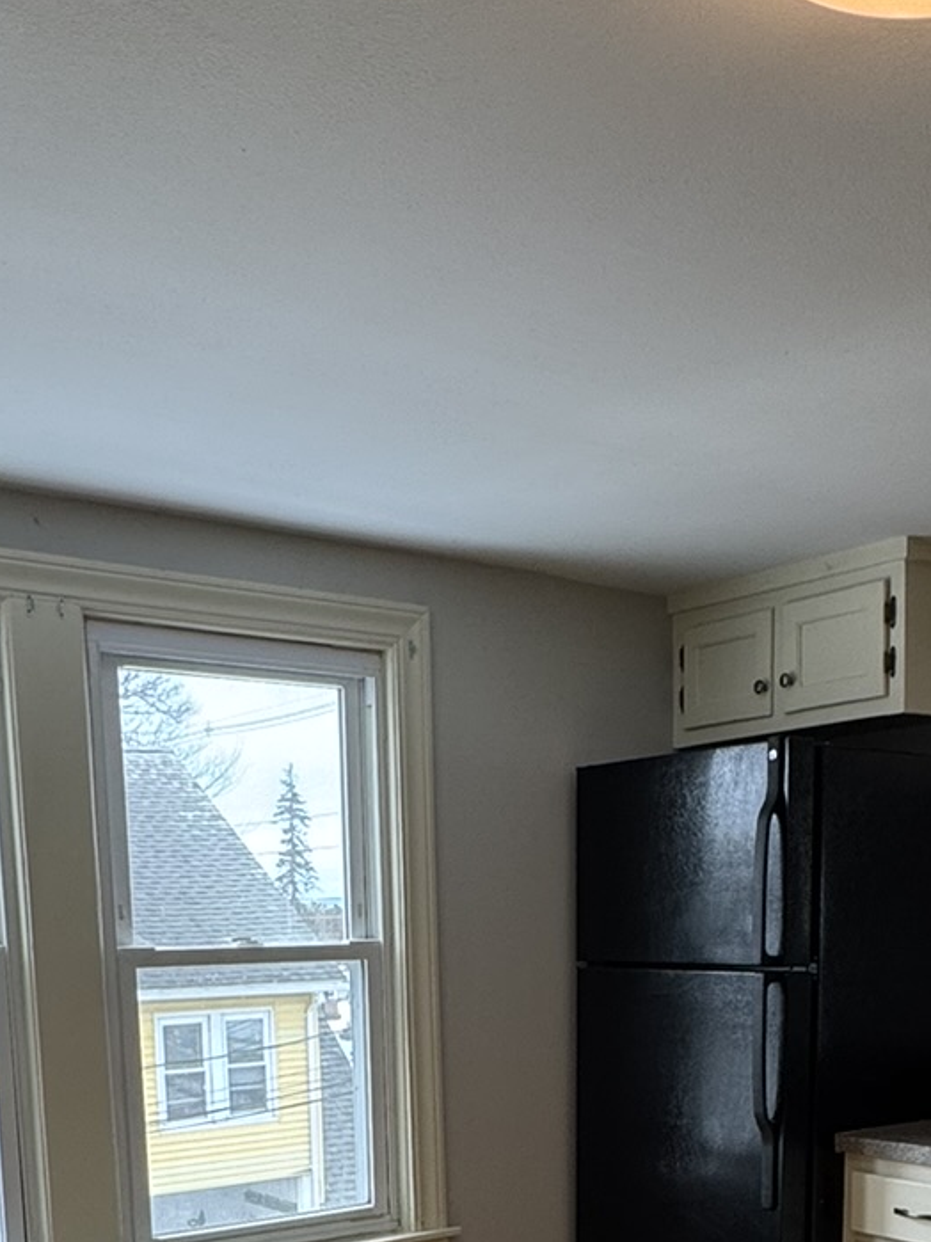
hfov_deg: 35.0
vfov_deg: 41.9
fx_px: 1471
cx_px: 549
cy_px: 1132
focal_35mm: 41
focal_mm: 2.22
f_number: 2.2
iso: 100
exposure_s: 1/99
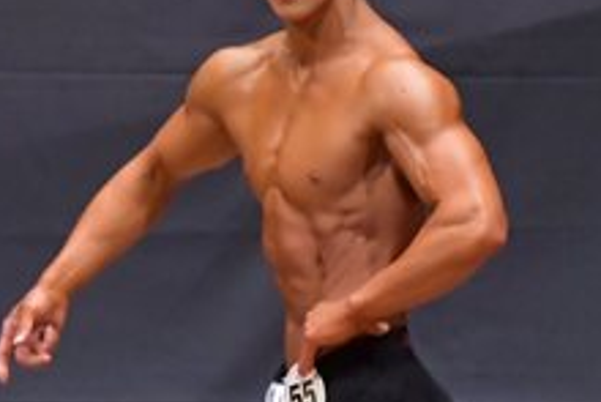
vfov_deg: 1.5
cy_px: 383
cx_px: 550
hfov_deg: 2.2
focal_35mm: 949
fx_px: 15853
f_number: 5.6
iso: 6400
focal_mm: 180
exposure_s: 1/400
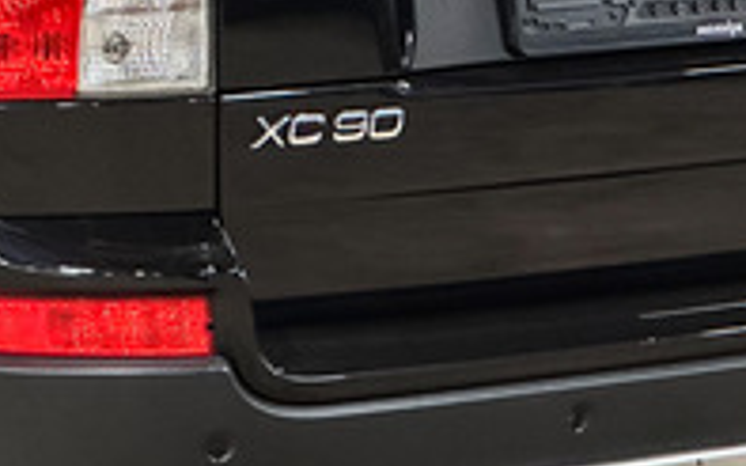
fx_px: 5041
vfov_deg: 5.3
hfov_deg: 8.5
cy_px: 45
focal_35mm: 248
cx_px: 208
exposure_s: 1/35
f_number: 2.8
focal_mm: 9
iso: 1000
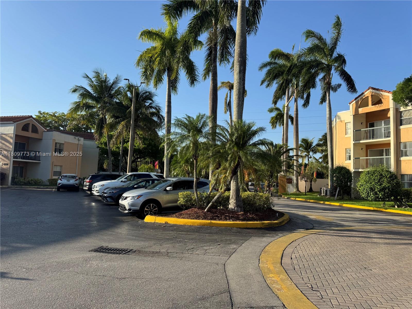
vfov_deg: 56.8
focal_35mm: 24
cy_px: 154
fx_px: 286
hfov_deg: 71.6
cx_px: 206
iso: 80
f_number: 1.78
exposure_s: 1/2710
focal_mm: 6.76
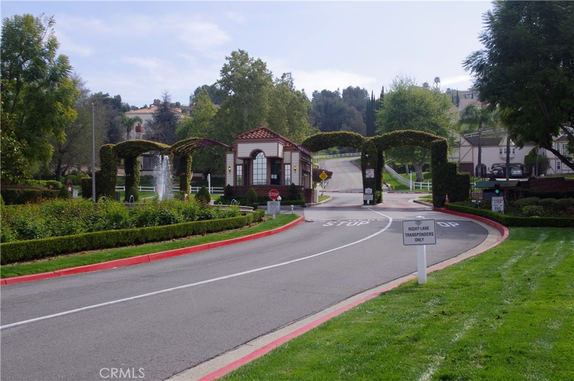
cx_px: 287
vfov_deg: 31.8
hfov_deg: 46.5
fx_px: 669
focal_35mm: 42
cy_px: 190
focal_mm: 28.13
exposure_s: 1/125
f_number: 11
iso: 200
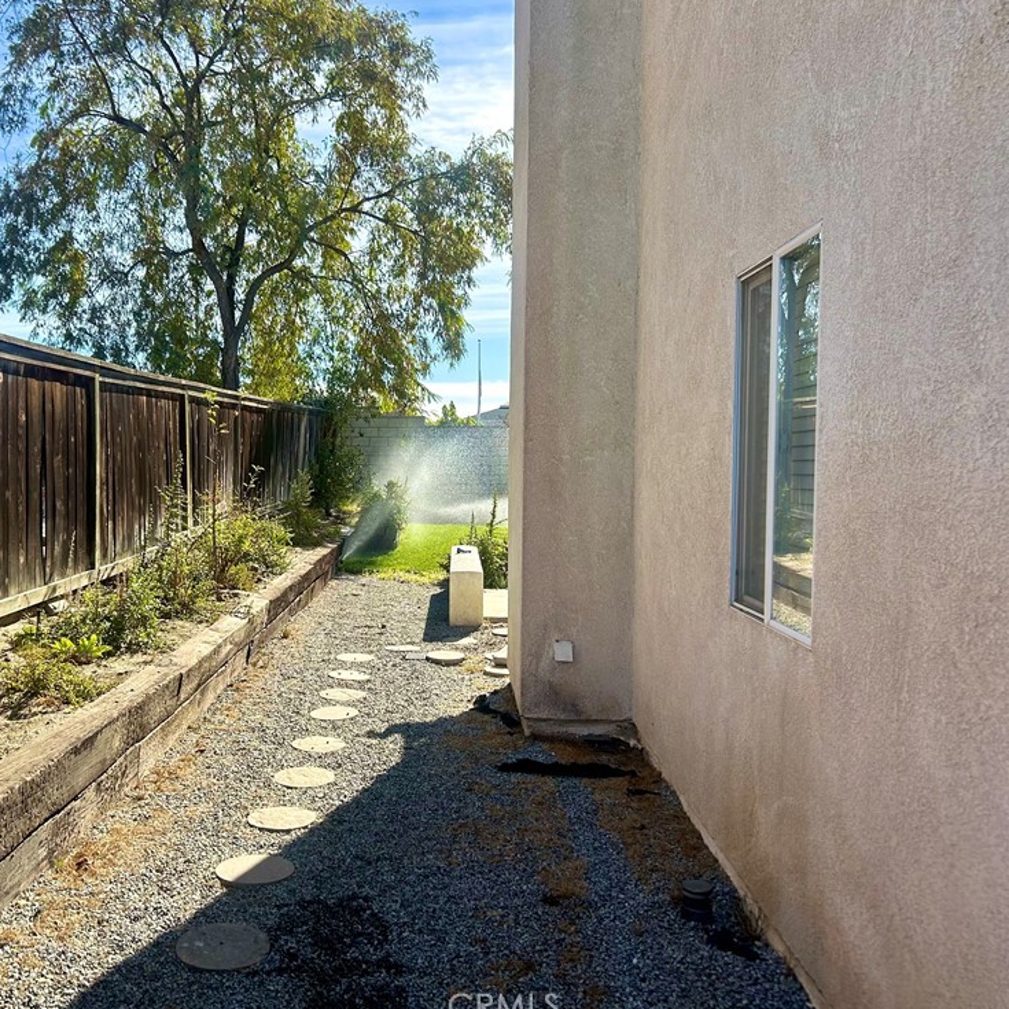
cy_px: 498
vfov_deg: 51.1
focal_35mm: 32
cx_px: 356
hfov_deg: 50.4
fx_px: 1055
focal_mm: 5.7
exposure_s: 1/2208
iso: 50
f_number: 1.5
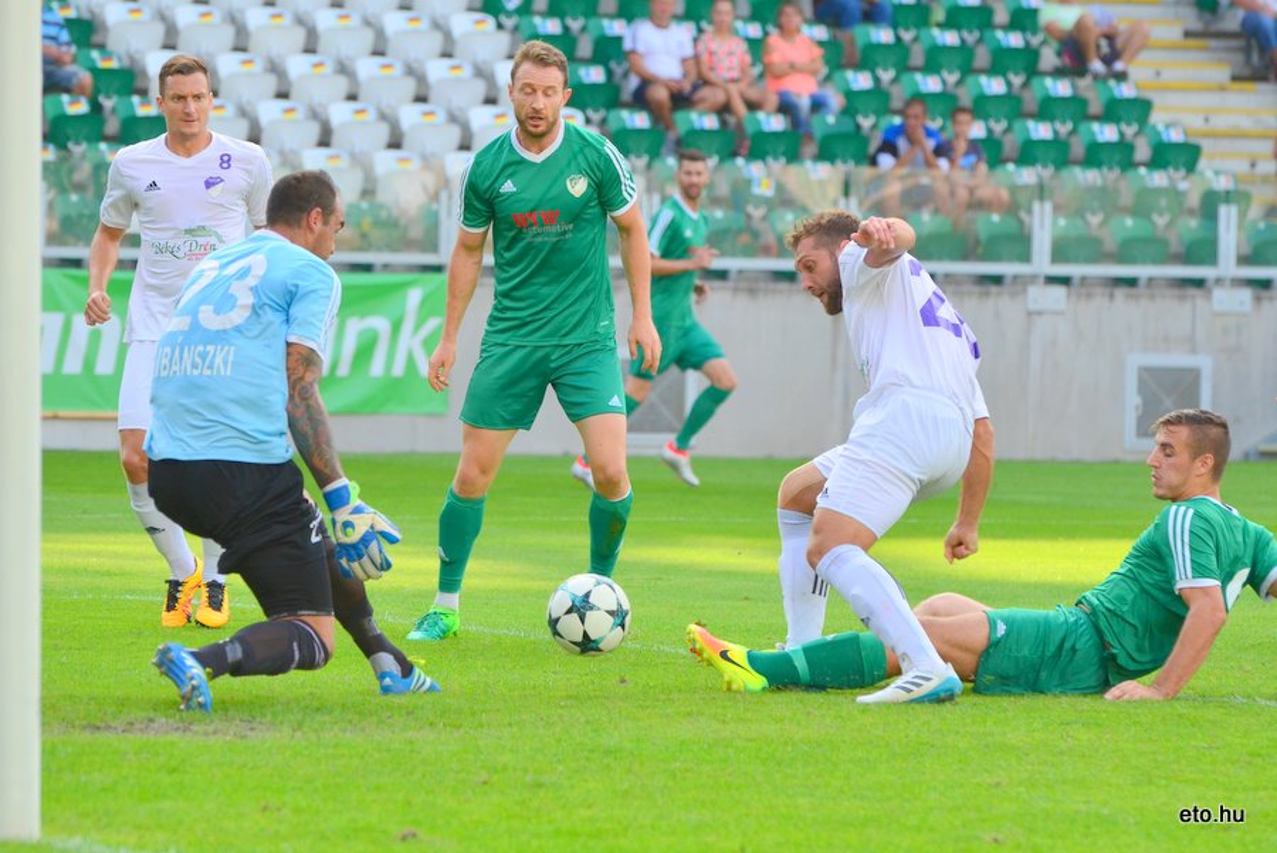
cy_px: 426
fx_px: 9582
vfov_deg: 5.1
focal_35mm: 270
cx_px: 638
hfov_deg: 7.6
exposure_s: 1/1000
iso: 640
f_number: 5
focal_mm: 180
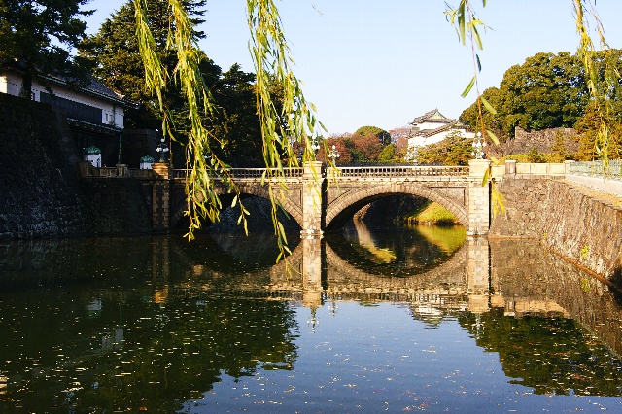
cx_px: 311
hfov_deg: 49.6
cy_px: 207
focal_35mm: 39
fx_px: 673
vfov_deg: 34.2
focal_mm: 26
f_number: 9
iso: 200
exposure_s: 1/60
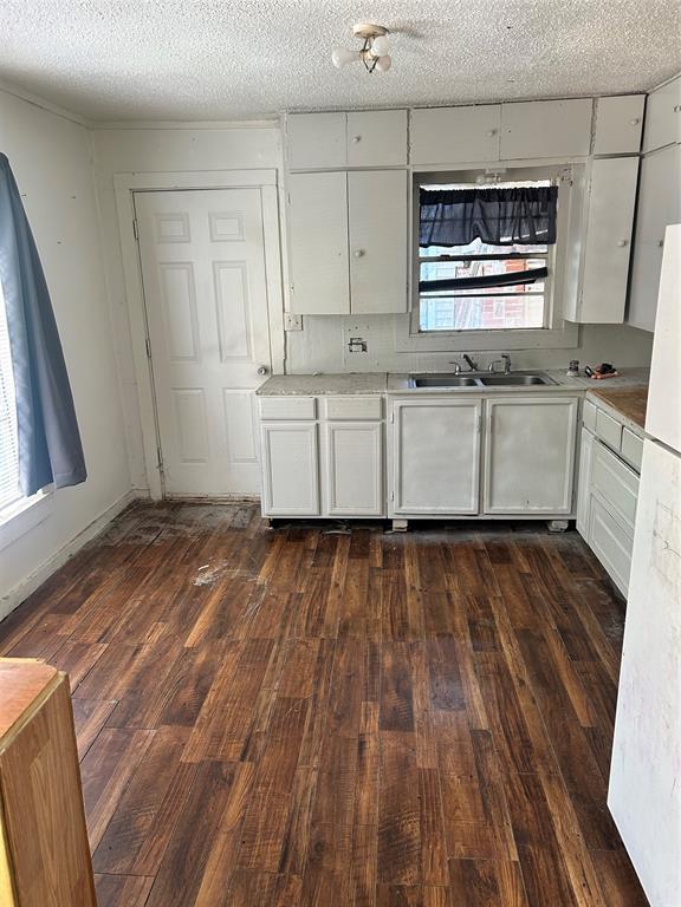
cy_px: 454
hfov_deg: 53.1
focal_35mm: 26
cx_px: 340
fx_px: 682
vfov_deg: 67.3
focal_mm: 5.7
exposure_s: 1/84
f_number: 1.5
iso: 125
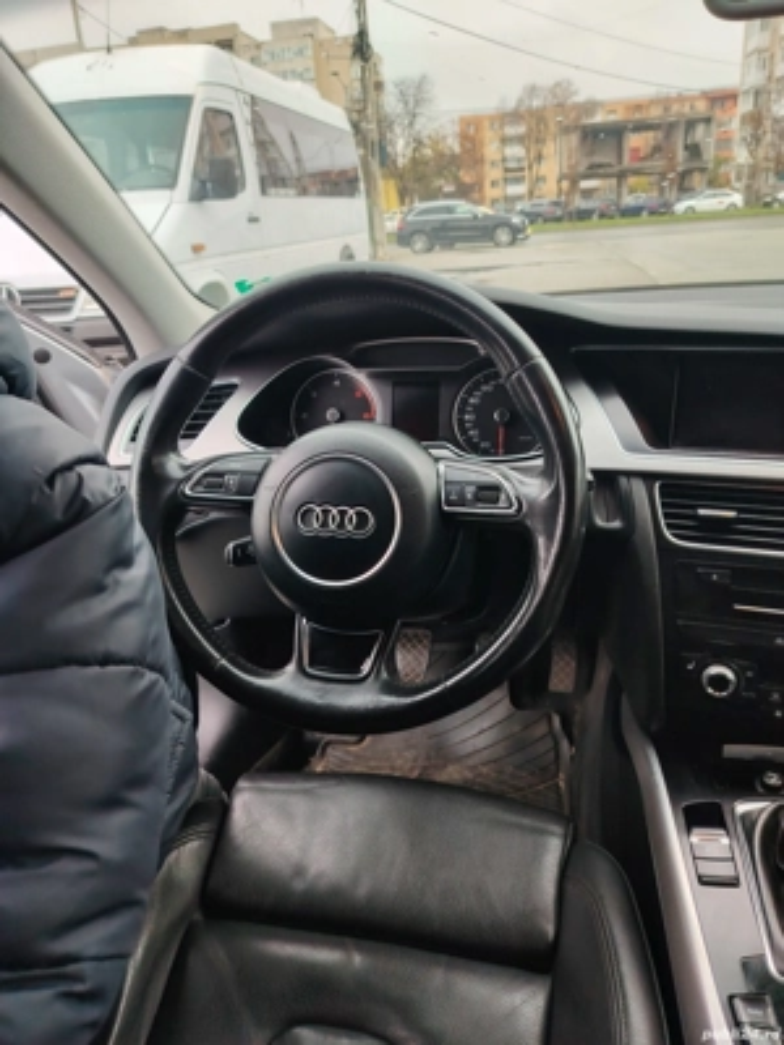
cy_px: 522
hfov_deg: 56.8
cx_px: 392
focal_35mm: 24
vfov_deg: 71.6
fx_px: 725
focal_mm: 5.25
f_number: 1.75
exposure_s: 1/100
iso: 391
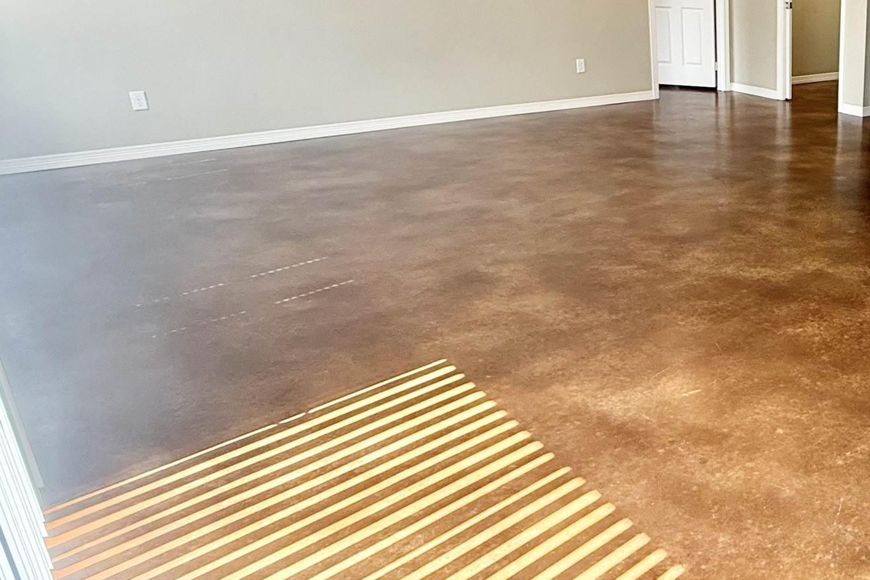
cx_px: 841
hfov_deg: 47.7
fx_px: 822
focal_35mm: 34
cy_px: 243
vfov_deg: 38.8
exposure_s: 1/99
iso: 100
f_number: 2.2
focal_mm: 2.22
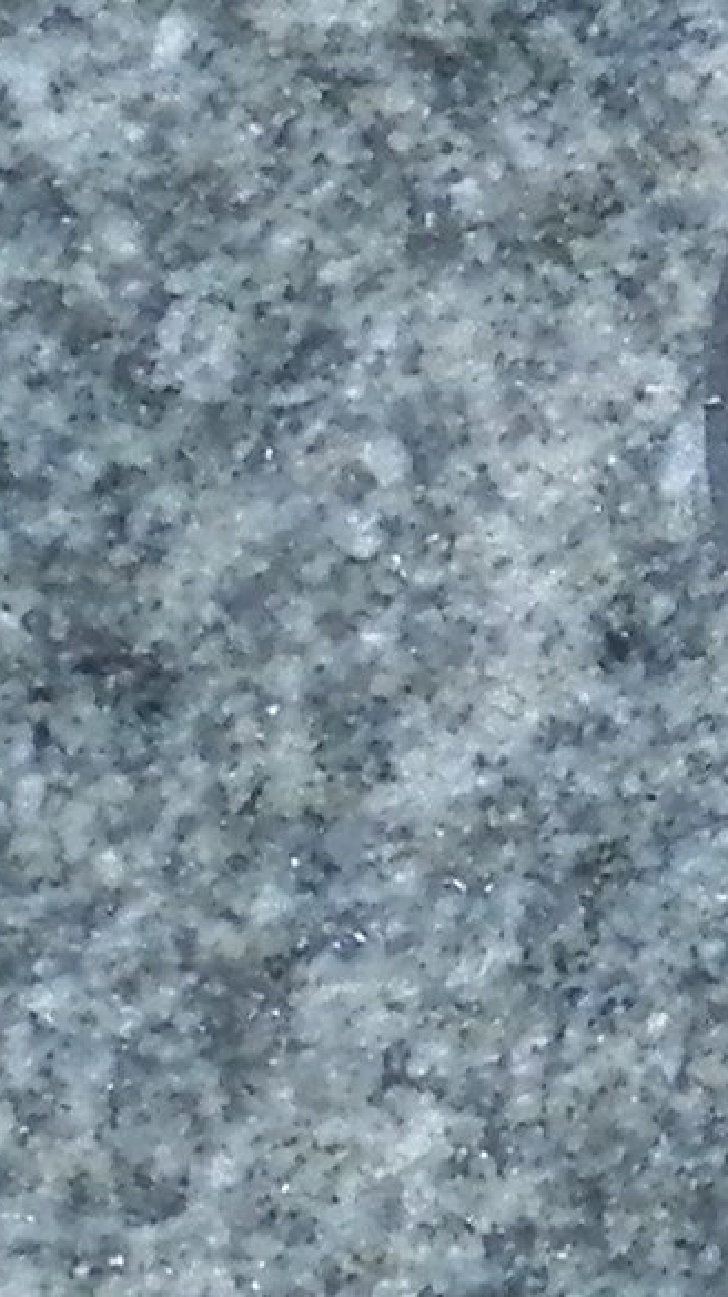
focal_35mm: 344
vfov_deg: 6.3
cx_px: 4195
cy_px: 1013
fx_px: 11819
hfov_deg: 3.2
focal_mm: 7.2
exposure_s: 1/40
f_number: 3.5
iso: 160
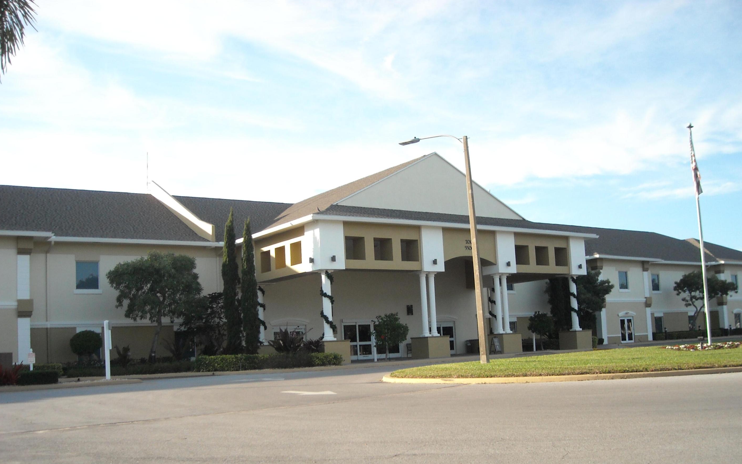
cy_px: 271
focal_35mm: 38
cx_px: 370
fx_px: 768
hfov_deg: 51.5
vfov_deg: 33.5
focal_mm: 5.7
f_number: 5.6
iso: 135
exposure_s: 1/250
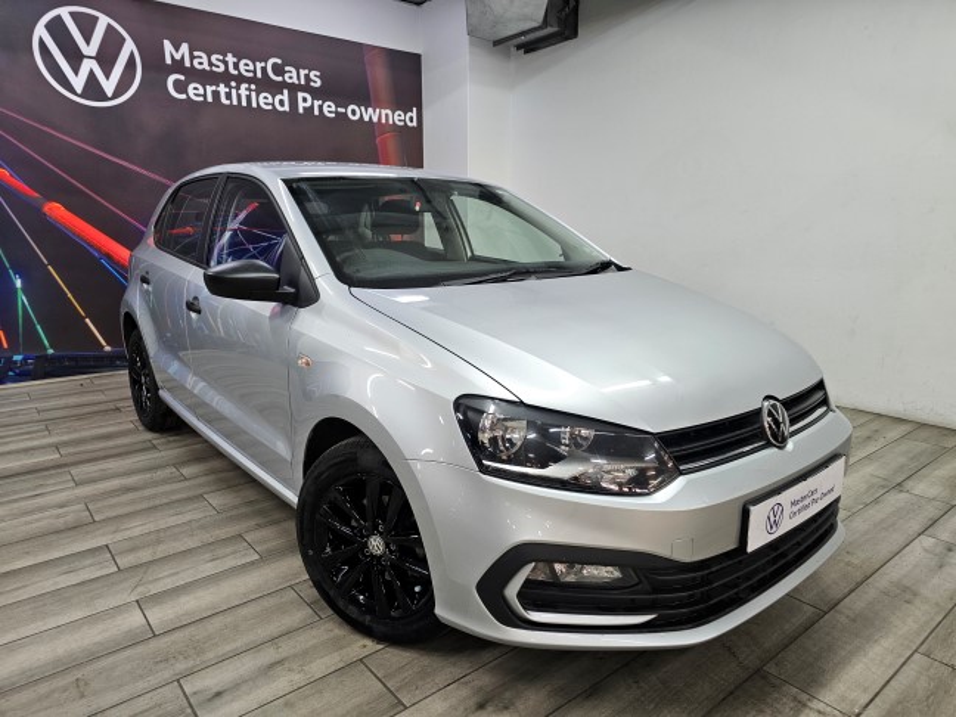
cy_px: 358
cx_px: 478
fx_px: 635
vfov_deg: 58.9
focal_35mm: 23
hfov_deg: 73.9
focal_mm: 6.3
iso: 250
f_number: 1.7
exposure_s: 1/100
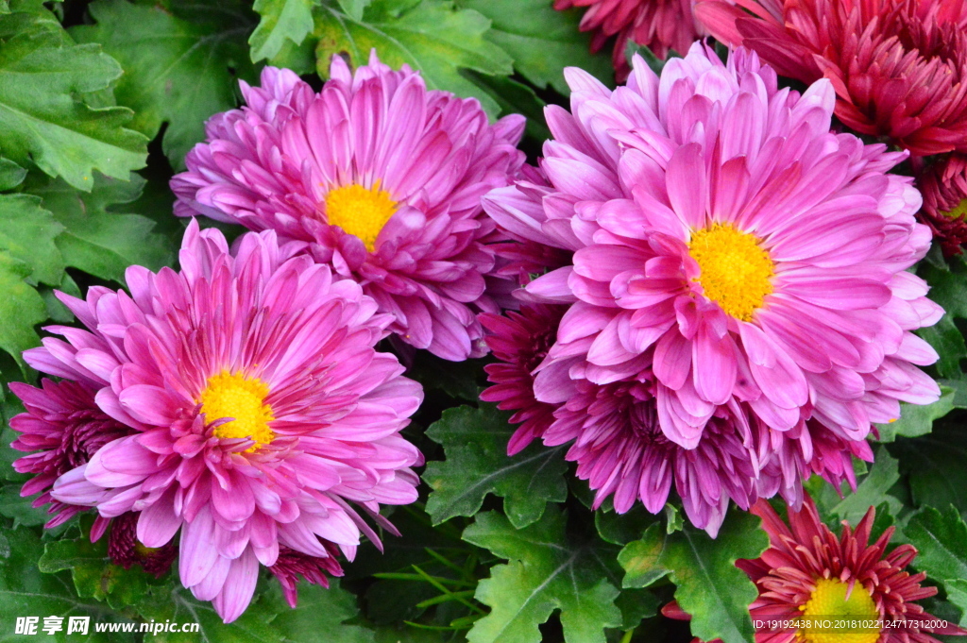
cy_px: 322
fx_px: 8052
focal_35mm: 300
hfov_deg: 6.9
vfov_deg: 4.6
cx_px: 484
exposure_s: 1/250
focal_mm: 200
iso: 6400
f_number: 22
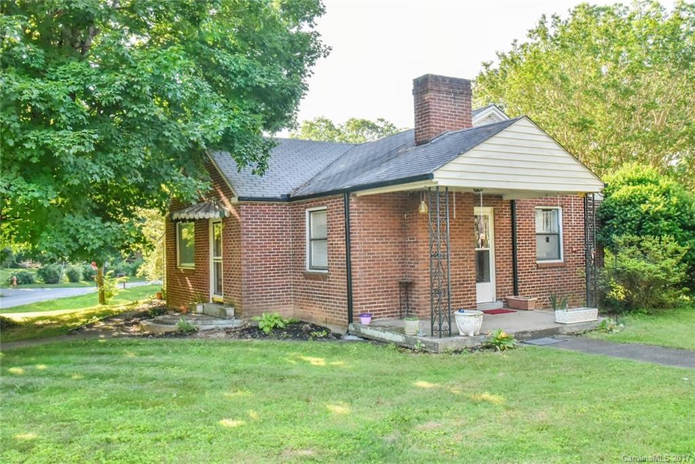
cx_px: 348
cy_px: 232
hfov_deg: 58.7
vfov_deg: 41.1
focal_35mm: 32
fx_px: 618
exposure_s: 1/125
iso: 4000
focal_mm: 32
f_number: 11
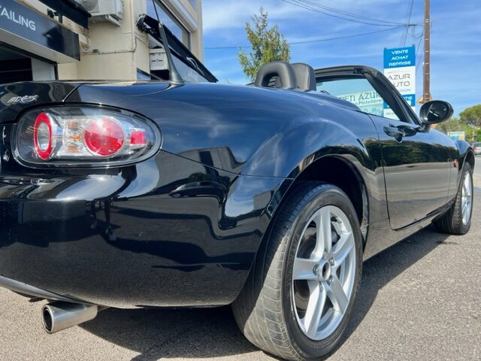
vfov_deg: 53.1
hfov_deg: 67.3
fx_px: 361
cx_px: 240
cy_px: 180
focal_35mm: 26
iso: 50
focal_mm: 5.7
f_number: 1.5
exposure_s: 1/1135
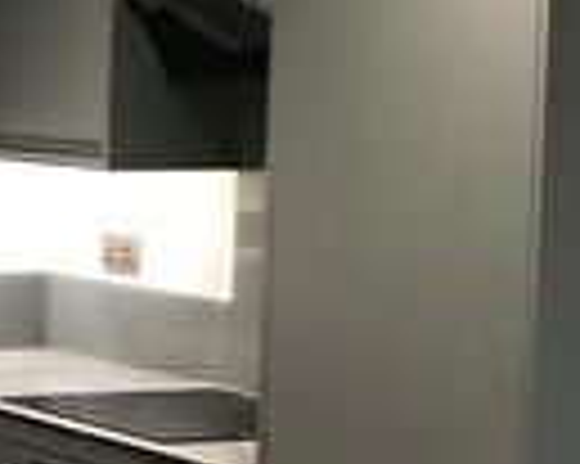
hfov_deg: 12.0
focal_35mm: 148
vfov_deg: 10.4
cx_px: -454
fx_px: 2539
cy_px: 277
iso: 80
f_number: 1.8
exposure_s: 1/17
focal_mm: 3.99
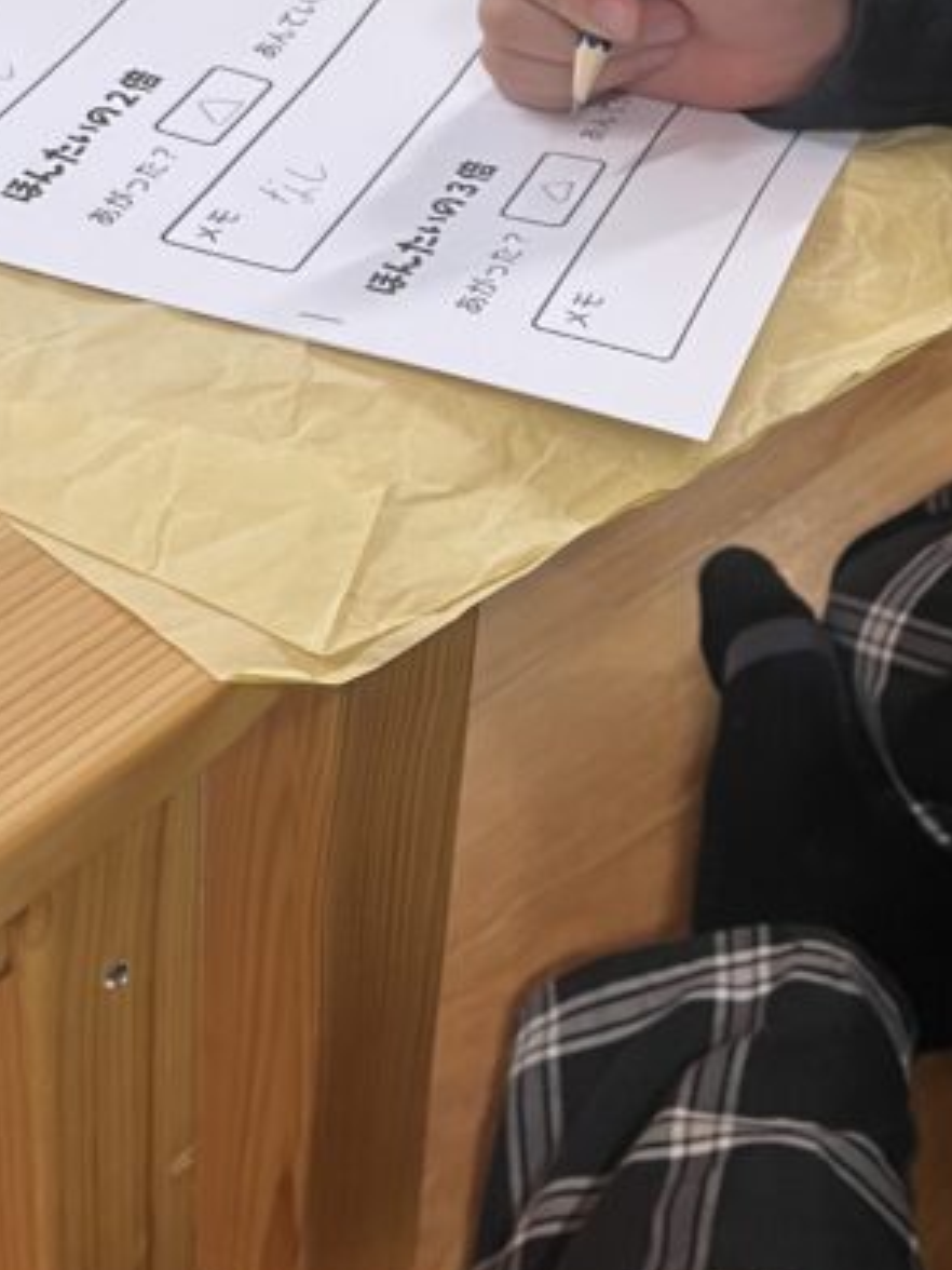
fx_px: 2493
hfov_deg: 21.4
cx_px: 751
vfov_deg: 28.1
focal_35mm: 68
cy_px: 282
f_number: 1.6
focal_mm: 5.1
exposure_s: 1/60
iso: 80
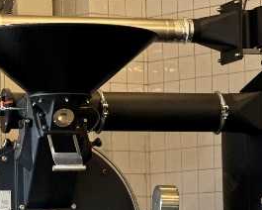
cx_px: 226
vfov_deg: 6.8
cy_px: 148
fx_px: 1760
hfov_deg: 8.5
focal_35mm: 227
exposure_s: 1/98
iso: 250
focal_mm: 9
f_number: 2.8
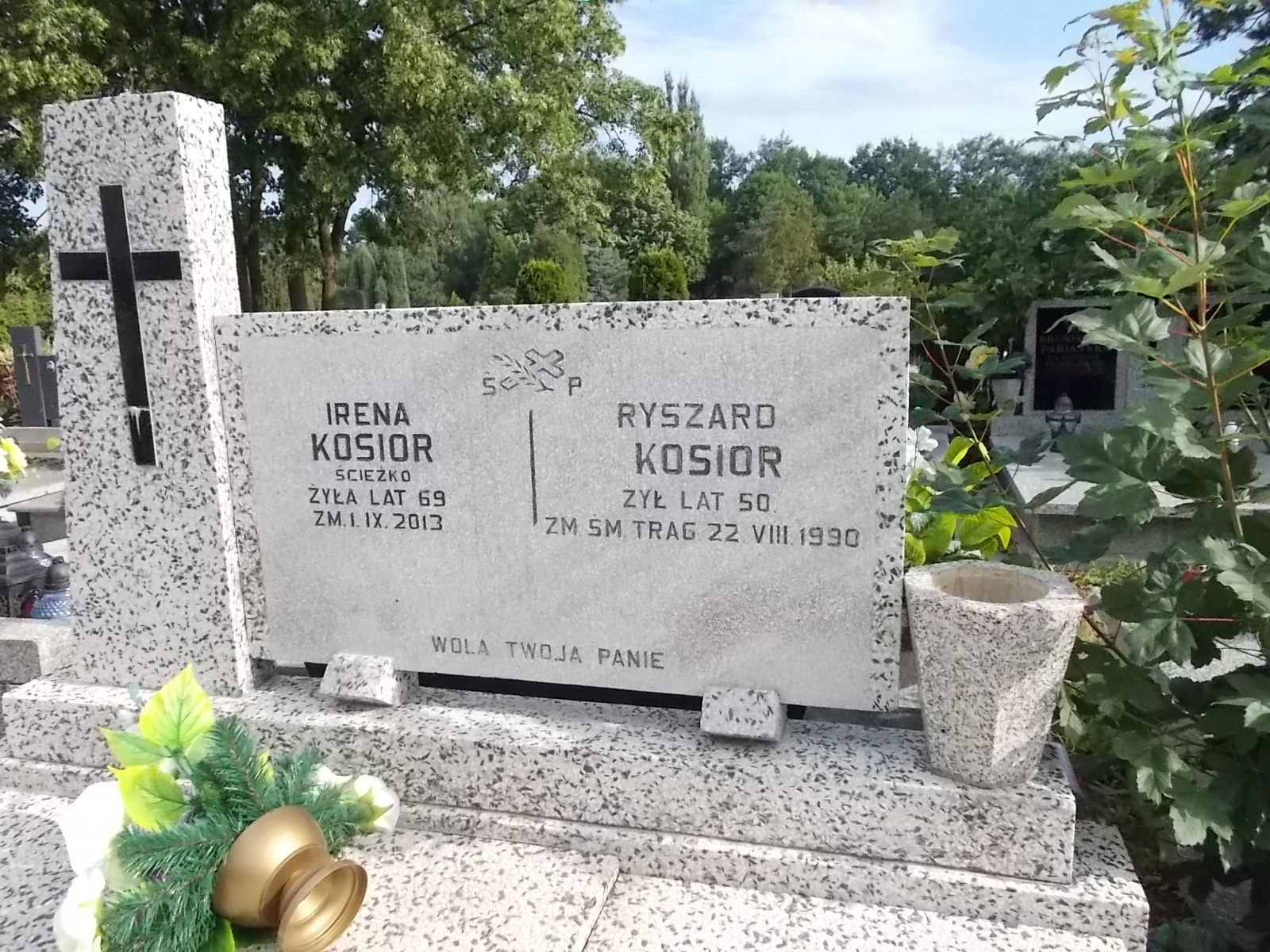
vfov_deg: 53.1
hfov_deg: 67.3
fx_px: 954
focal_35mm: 26
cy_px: 476
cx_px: 635
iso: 400
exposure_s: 1/400
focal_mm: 4.6
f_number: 8
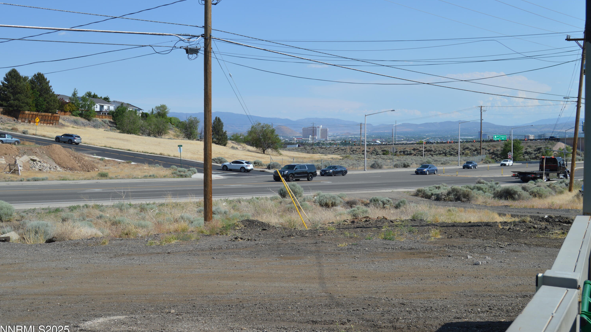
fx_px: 643
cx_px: 295
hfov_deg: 49.4
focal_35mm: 41
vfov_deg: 29.0
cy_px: 151
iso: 100
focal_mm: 26
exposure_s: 1/250
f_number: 8
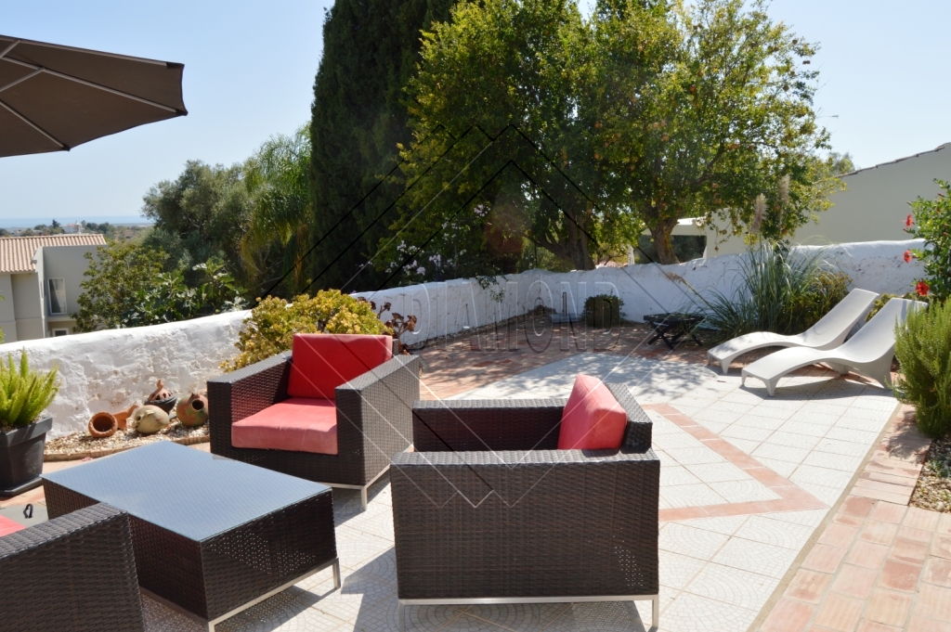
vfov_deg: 47.9
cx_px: 476
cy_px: 316
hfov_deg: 67.4
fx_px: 713
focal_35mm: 27
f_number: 9
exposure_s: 1/200
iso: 100
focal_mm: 18
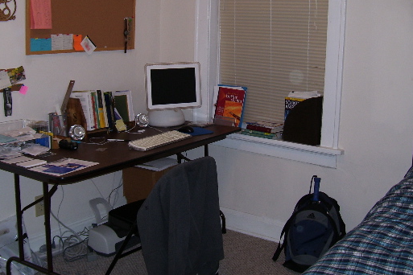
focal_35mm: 48
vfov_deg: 28.0
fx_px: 551
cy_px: 108
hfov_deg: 41.1
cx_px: 198
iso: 80
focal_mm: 6
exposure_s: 1/60
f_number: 2.7
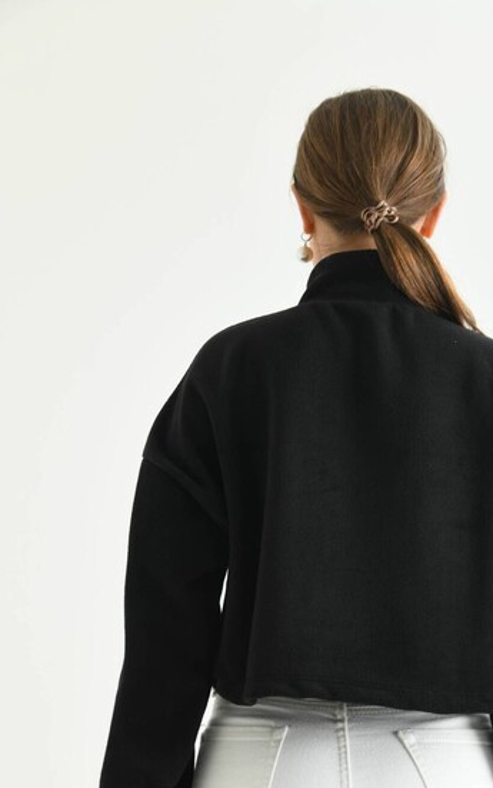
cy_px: 530
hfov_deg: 18.0
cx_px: 346
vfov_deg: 28.4
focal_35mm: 72
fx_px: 1548
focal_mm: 52
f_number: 5.6
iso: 160
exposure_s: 1/125
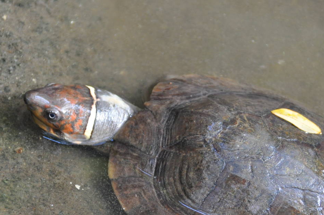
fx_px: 3558
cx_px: 191
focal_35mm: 396
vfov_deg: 3.5
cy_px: 158
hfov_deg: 5.2
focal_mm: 155
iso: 1250
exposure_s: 1/160
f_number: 5.6
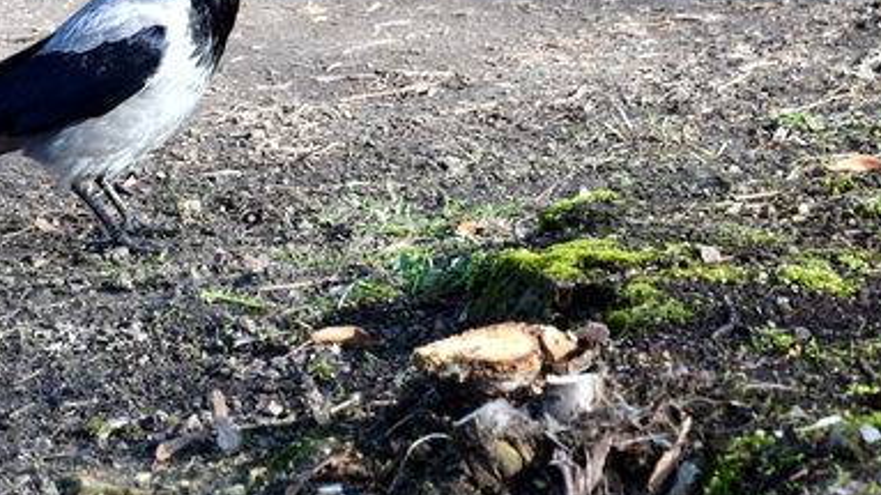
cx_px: 104
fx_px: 8058
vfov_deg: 3.5
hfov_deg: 6.2
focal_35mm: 345
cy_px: 101
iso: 400
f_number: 9
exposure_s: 1/125
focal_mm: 105
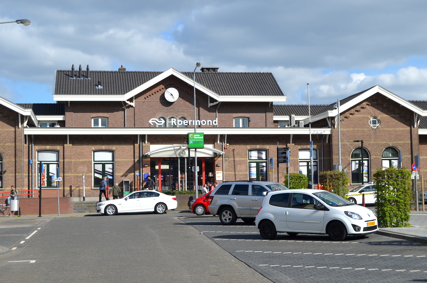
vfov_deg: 21.5
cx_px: 214
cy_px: 142
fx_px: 746
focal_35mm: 63
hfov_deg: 32.0
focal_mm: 42
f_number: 9
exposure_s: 1/320
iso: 100
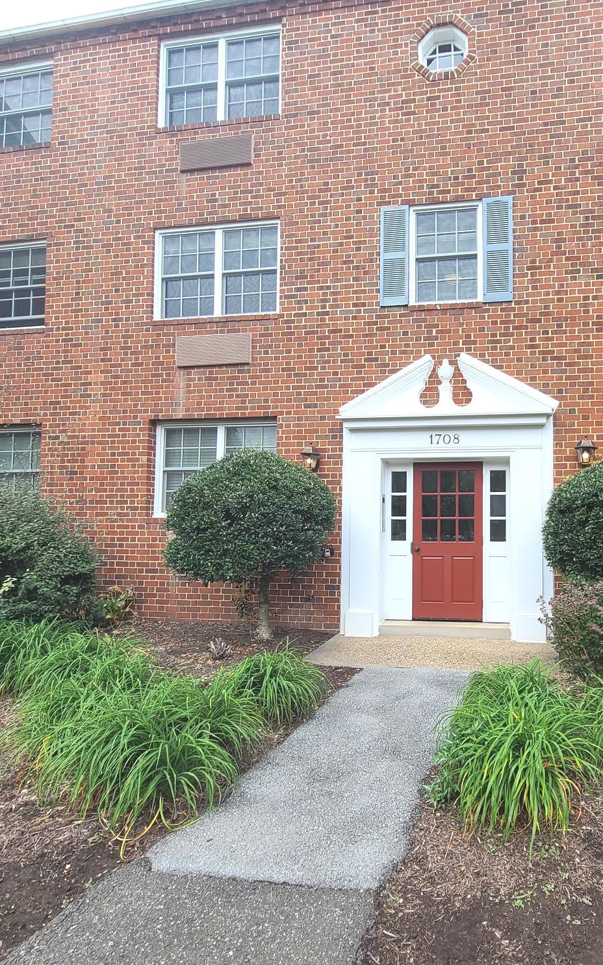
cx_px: 450
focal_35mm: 19
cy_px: 495
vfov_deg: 88.0
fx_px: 500
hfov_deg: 59.0
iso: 50
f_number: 2.2
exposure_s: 1/235
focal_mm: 2.2
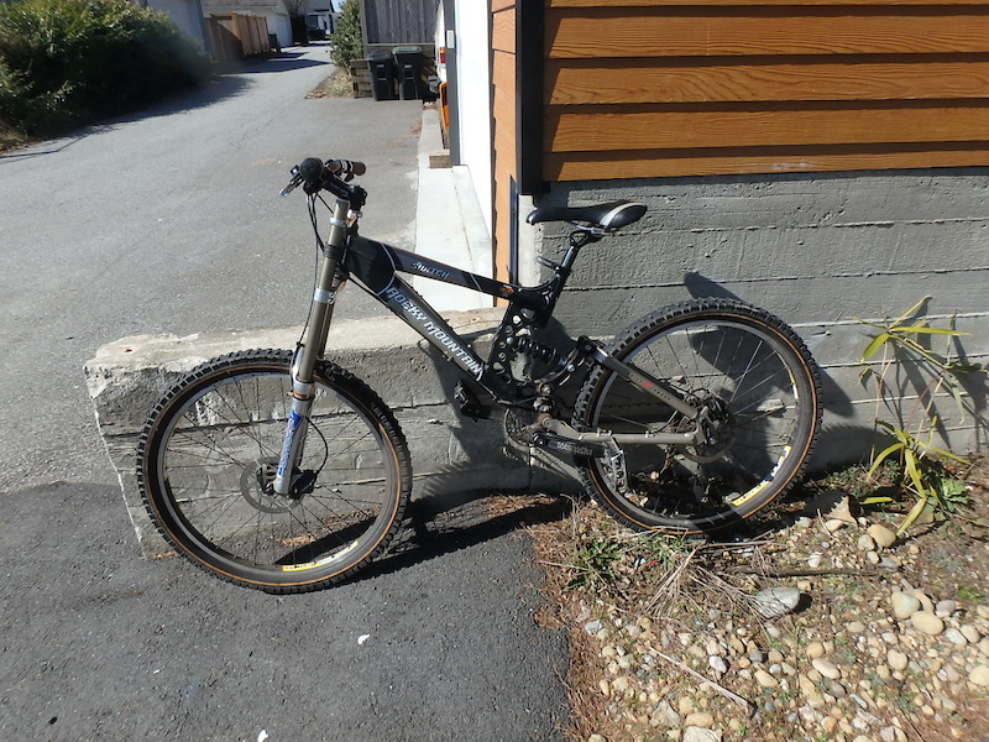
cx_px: 494
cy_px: 371
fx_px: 600
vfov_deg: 63.4
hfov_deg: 79.0
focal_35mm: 21
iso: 125
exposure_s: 1/400
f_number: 6
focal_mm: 3.7
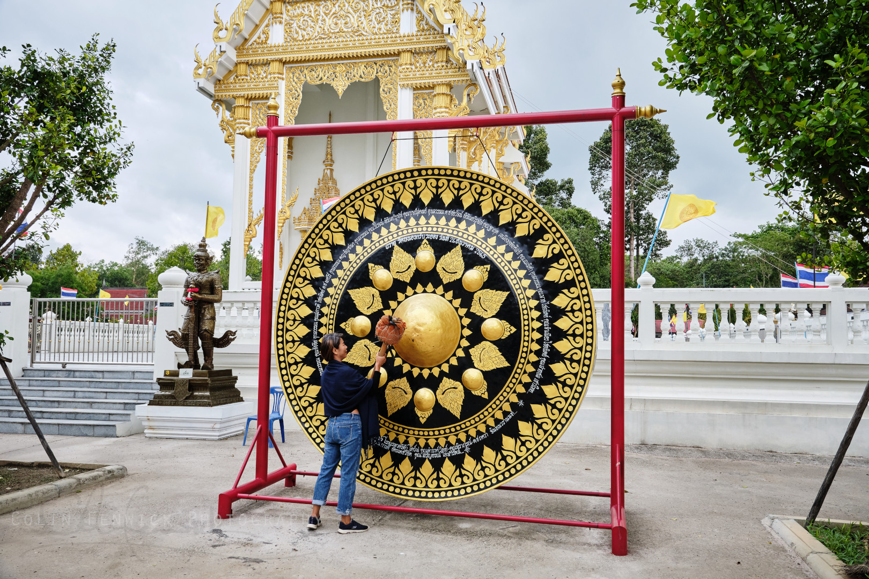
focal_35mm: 29
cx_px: 434
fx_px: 700
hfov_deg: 63.7
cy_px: 290
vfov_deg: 45.0
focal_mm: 19.2
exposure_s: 1/120
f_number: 5.6
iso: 400
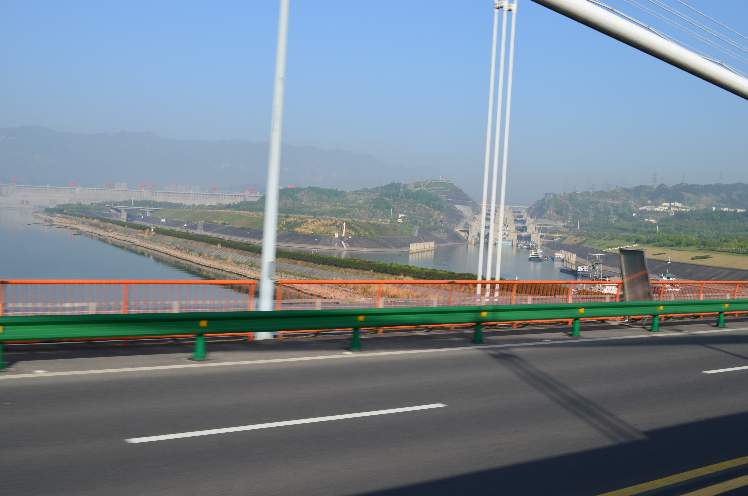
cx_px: 374
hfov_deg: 49.6
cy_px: 248
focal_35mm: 39
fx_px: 809
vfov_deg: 34.1
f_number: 11
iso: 110
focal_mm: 26
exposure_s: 1/125
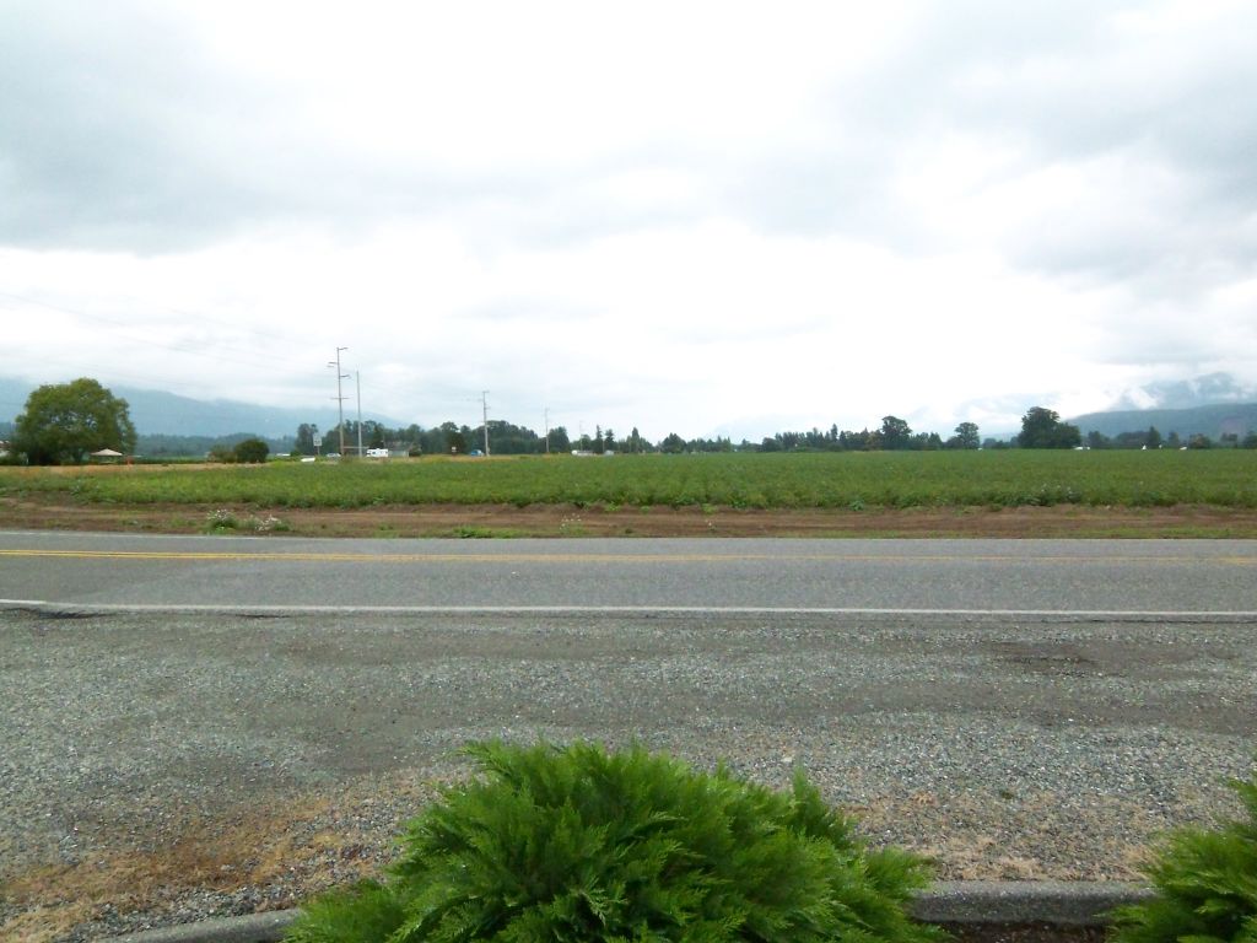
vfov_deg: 58.9
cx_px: 628
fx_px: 835
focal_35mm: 23
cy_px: 472
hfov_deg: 73.9
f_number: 5.6
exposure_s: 1/640
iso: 400
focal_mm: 3.8
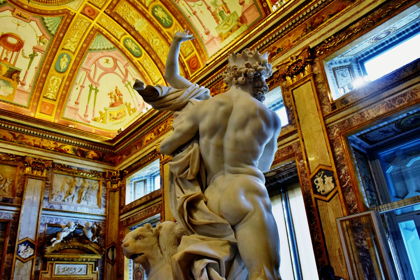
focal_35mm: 30
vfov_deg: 43.6
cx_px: 210
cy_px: 140
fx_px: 350
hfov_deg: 61.9
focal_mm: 20
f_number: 4
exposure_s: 1/60
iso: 640
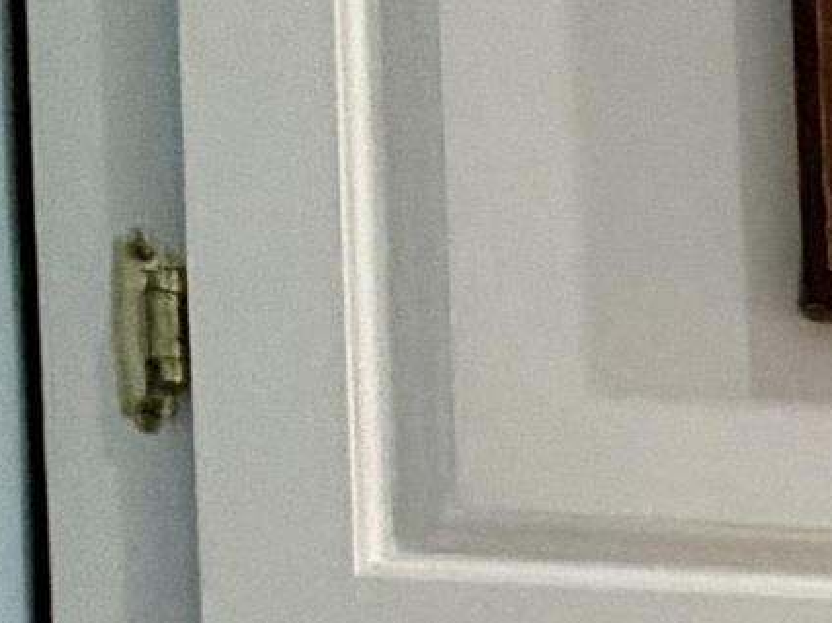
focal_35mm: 101
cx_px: 2549
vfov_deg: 13.7
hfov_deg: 11.1
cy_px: 949
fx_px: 2426
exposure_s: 1/60
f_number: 2.2
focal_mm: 2.22
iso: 500
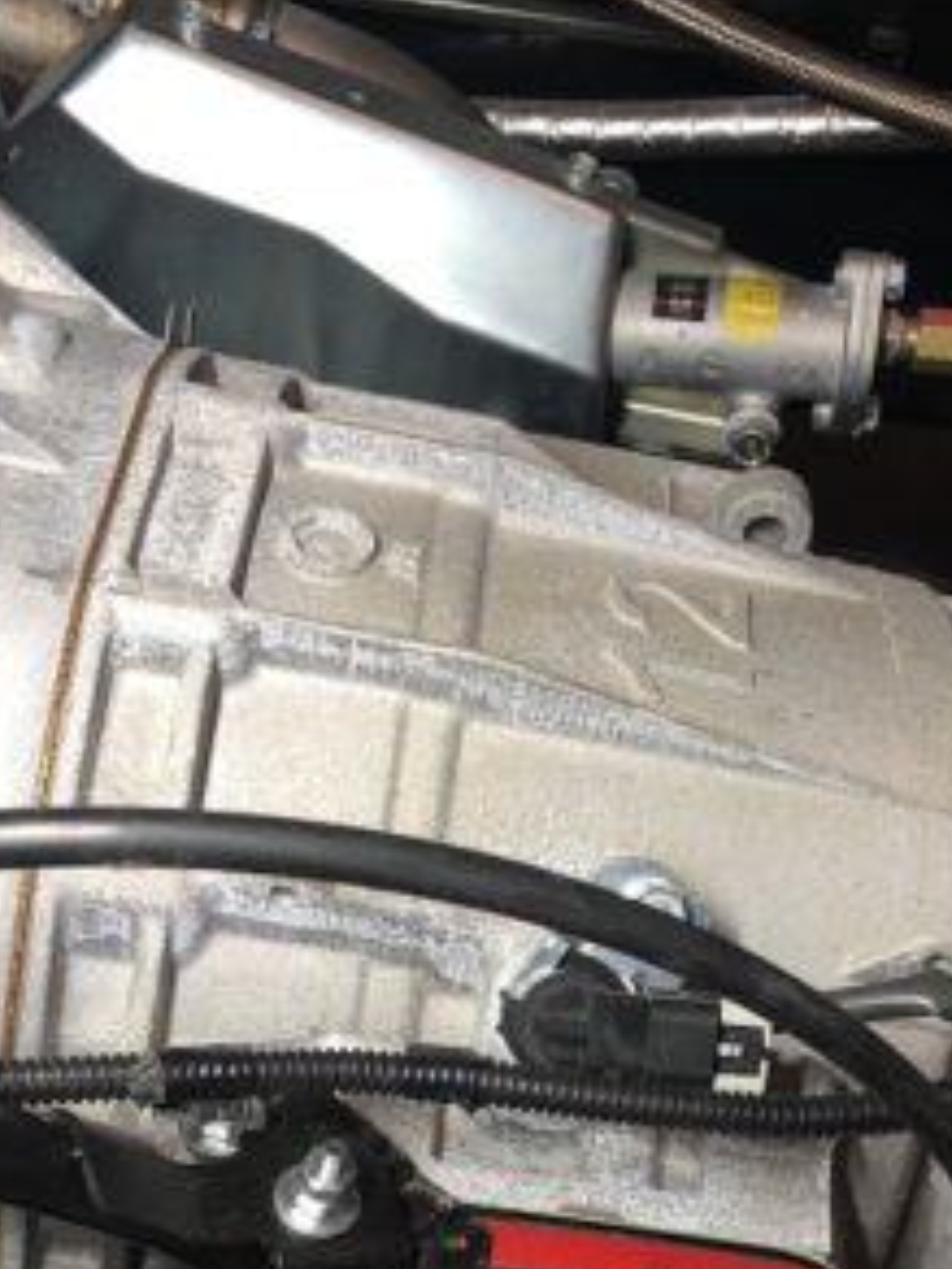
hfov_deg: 30.2
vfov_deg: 38.3
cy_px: 995
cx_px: 550
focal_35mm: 48
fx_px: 1760
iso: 40
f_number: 1.8
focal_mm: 3.99
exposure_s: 1/17
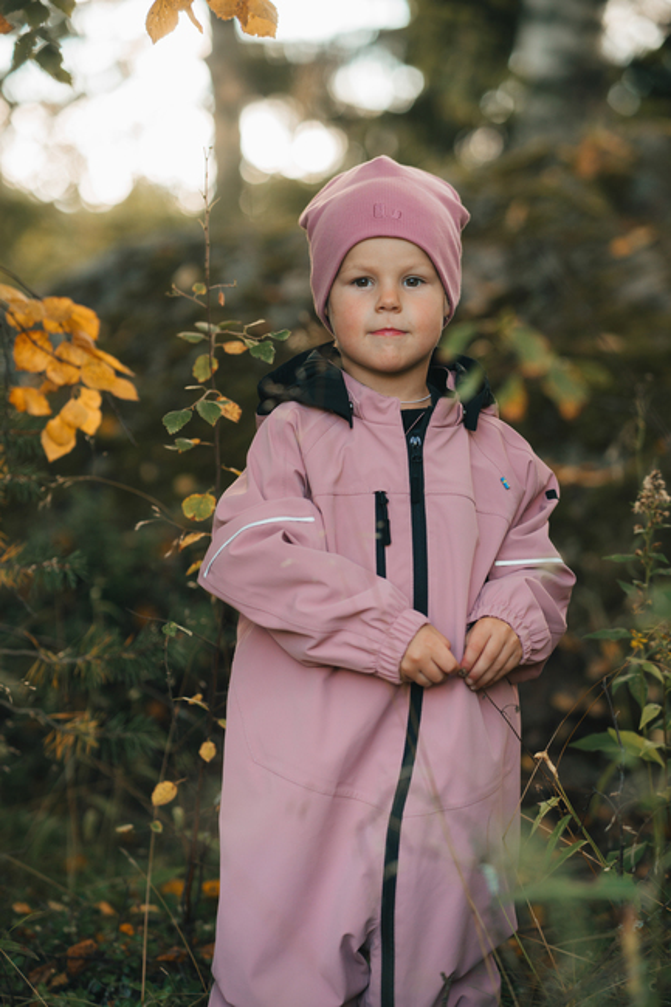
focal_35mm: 85
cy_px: 504
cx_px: 336
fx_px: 2378
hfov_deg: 16.1
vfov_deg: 23.9
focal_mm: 85
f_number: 2.5
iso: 800
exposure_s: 1/1000
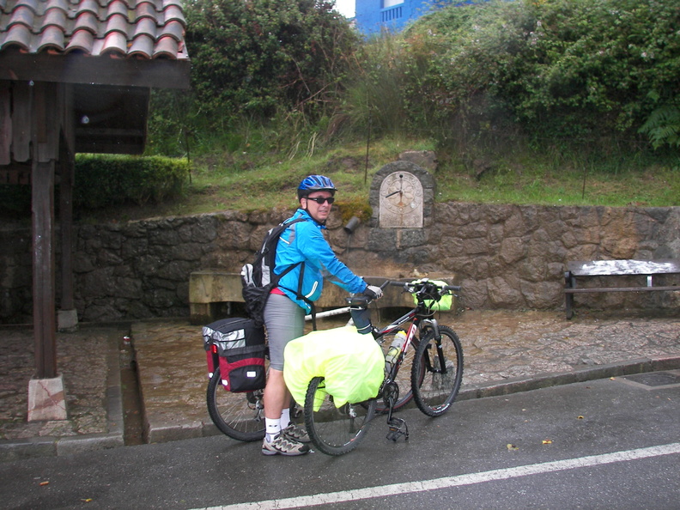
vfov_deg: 39.7
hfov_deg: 51.4
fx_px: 707
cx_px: 340
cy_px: 255
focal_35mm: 36
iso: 100
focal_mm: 6
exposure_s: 1/30
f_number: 2.8
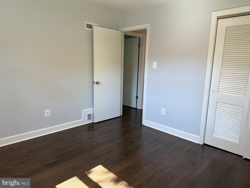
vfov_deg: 56.8
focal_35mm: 24
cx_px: 125
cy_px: 94
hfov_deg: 71.6
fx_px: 173
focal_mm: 6.86
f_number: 1.78
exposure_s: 1/120
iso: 100
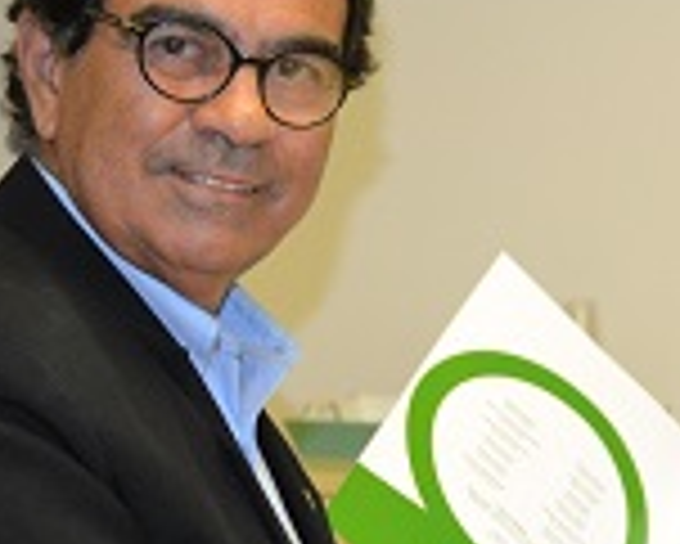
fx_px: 2598
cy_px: 409
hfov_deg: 14.5
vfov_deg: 11.9
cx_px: 793
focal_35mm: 129
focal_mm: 30
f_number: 4.5
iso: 1400
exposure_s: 1/60
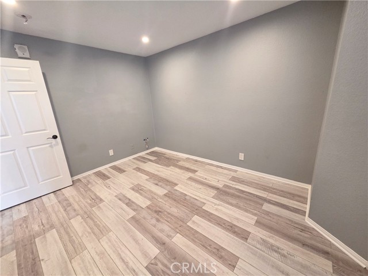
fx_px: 138
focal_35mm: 13
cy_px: 138
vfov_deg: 89.9
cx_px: 184
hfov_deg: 106.2
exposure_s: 1/60
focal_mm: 2.2
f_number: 2.2
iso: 320
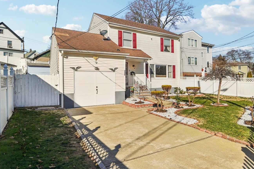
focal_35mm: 22
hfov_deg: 77.8
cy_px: 82
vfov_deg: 57.2
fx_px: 155
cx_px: 150
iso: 400
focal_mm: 14
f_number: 8
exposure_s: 1/2500
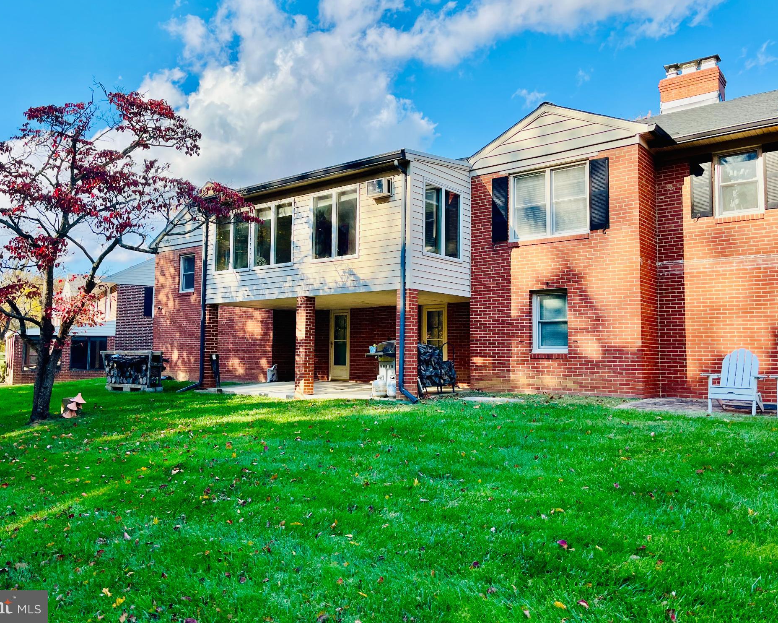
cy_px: 302
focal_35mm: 28
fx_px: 645
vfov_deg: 51.5
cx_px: 372
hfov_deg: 62.2
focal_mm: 5.1
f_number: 1.6
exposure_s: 1/1355
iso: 50
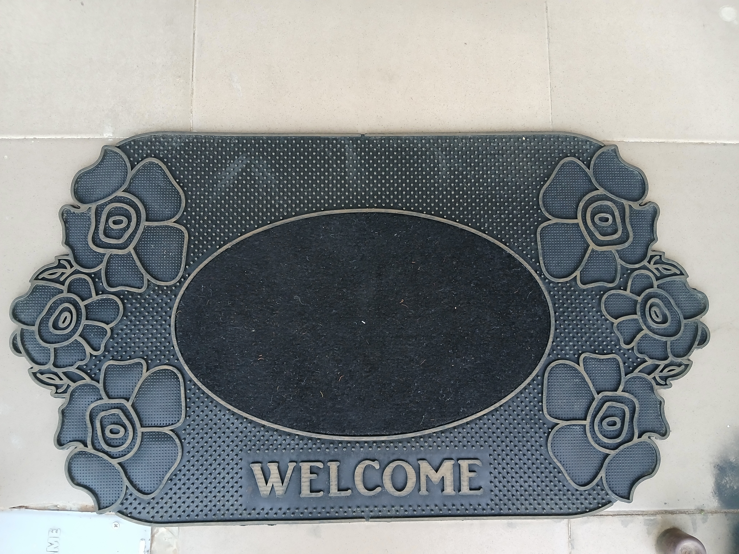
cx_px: 370
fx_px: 555
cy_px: 277
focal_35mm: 26
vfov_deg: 53.1
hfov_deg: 67.3
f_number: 1.8
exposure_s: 1/50
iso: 320
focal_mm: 3.98
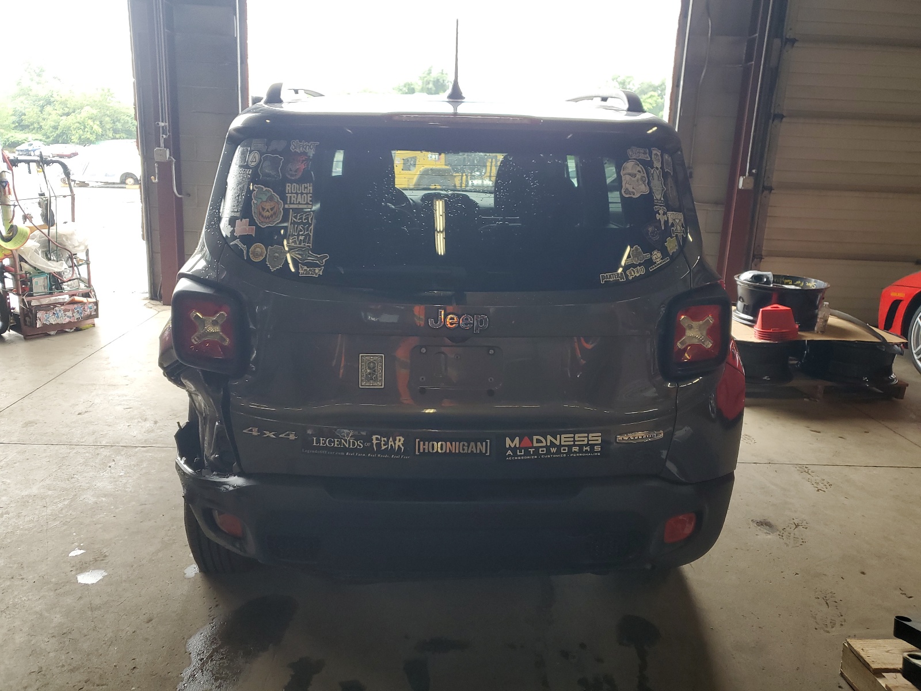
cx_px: 460
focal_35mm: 26
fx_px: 692
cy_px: 346
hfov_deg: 67.3
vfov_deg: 53.1
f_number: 1.5
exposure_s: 1/60.2
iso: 58
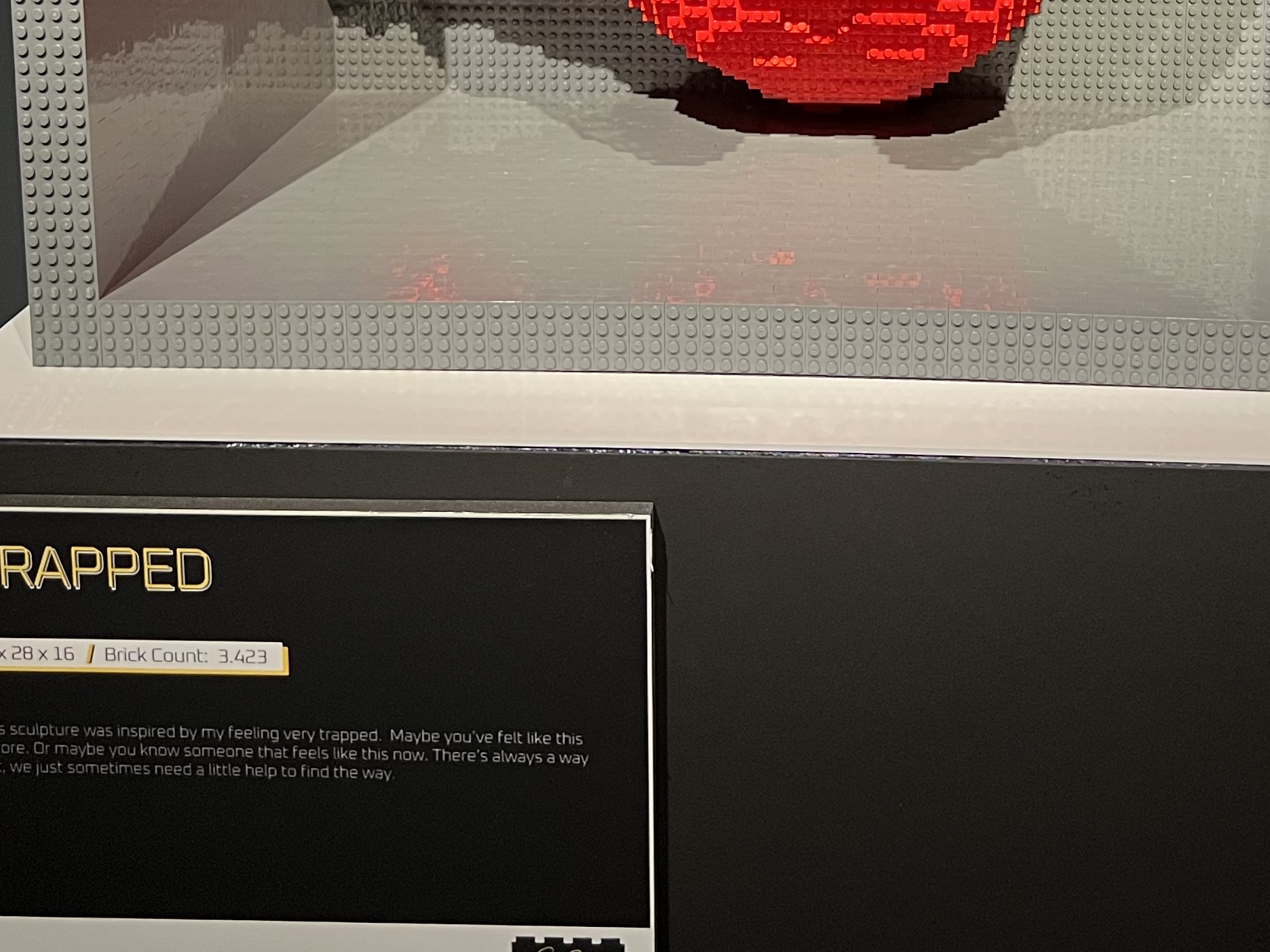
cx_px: 794
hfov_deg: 34.2
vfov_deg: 24.6
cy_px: -61
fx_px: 2055
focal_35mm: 56
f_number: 1.5
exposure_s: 1/60
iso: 250
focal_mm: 5.7
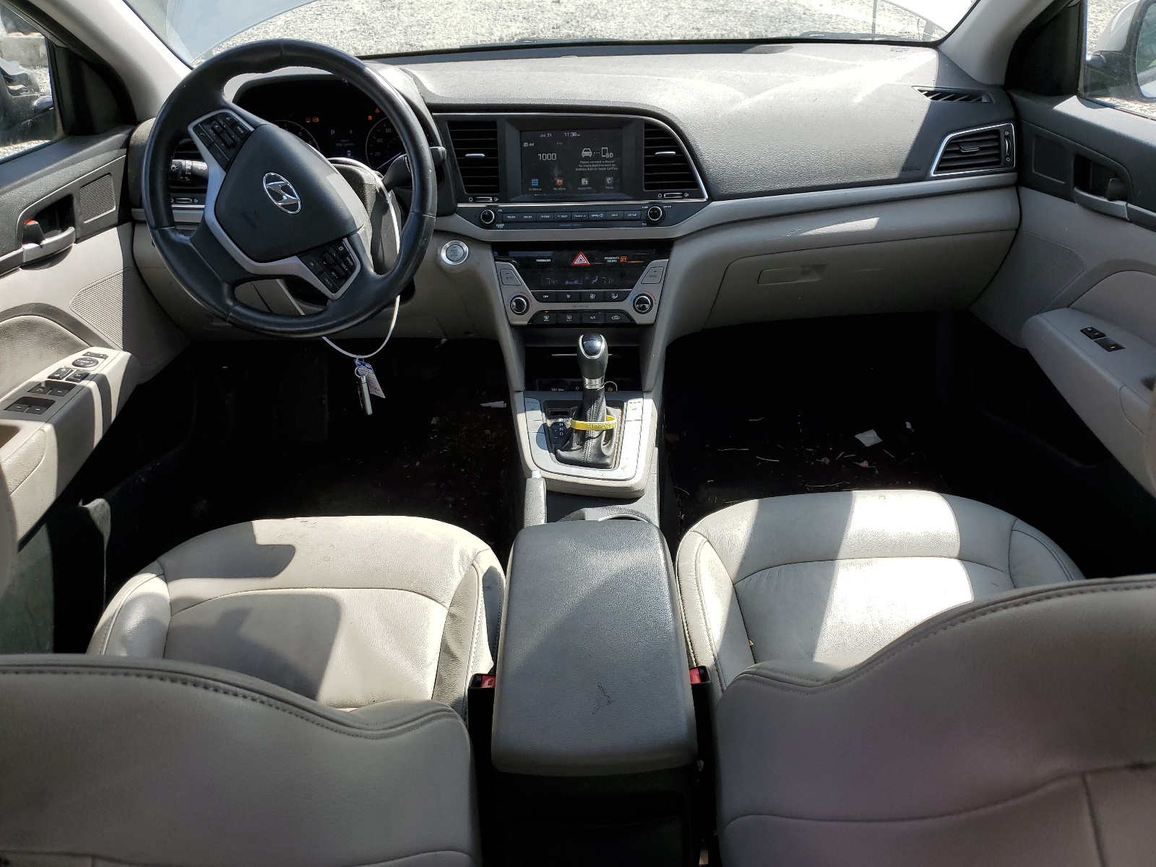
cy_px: 434
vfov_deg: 53.1
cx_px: 578
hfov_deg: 67.3
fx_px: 868
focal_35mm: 26
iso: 50
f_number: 1.5
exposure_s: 1/1000
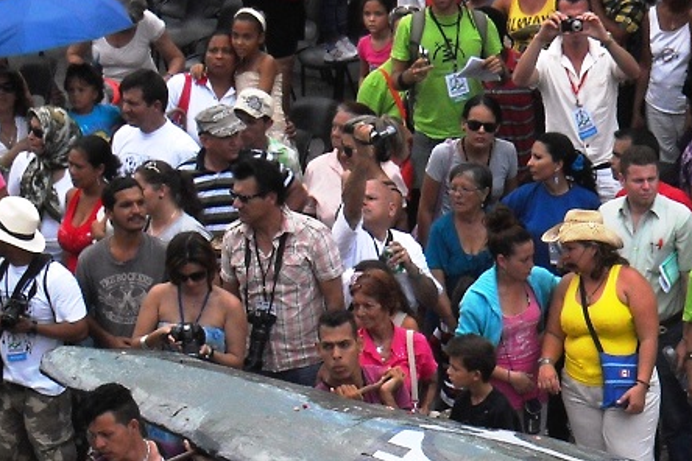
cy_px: 617
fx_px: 5093
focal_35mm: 265
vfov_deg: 5.2
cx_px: 704
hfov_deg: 7.7
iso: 64
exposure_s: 1/438
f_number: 4.7
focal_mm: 17.1
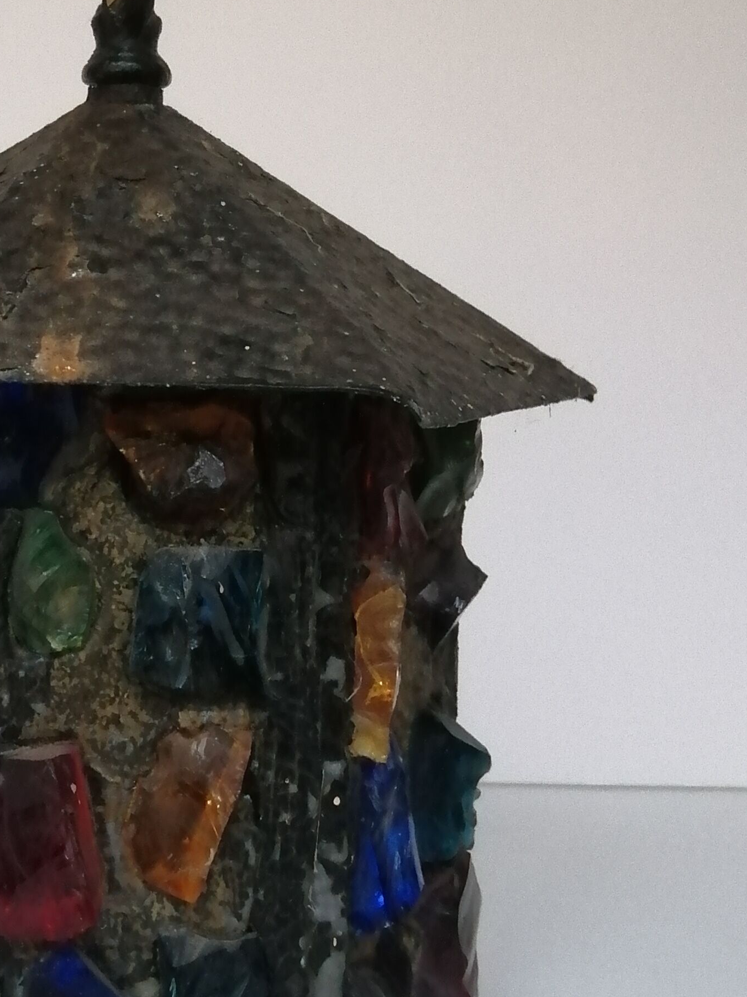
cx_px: 78
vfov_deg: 32.1
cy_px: 399
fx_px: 1727
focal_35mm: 60
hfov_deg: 23.8
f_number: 1.8
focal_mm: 3.6
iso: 640
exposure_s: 1/100
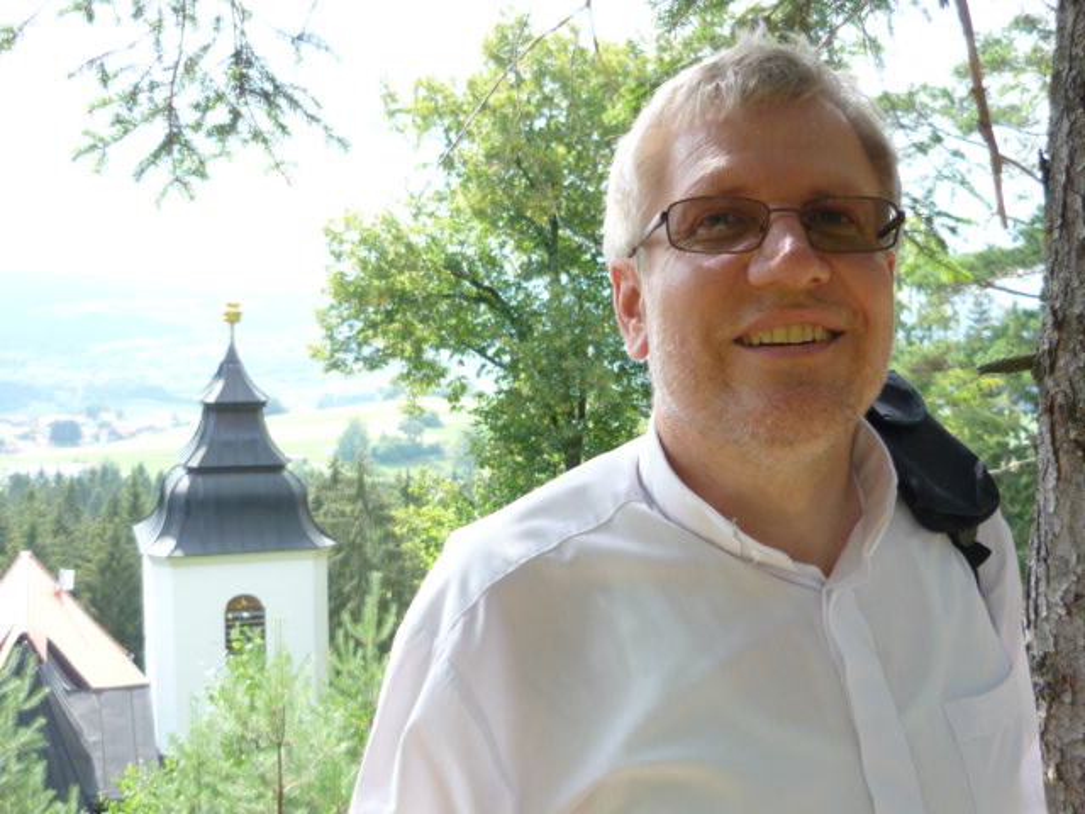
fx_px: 1316
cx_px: 542
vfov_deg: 34.3
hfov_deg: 44.8
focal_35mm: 42
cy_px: 407
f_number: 2.8
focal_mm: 5.5
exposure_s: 1/200
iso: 100
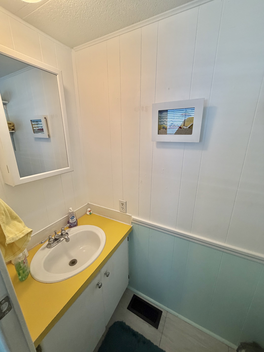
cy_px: 176
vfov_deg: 102.1
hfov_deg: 85.7
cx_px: 132
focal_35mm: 14
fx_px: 142
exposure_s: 1/120
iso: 200
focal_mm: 2.22
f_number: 2.2
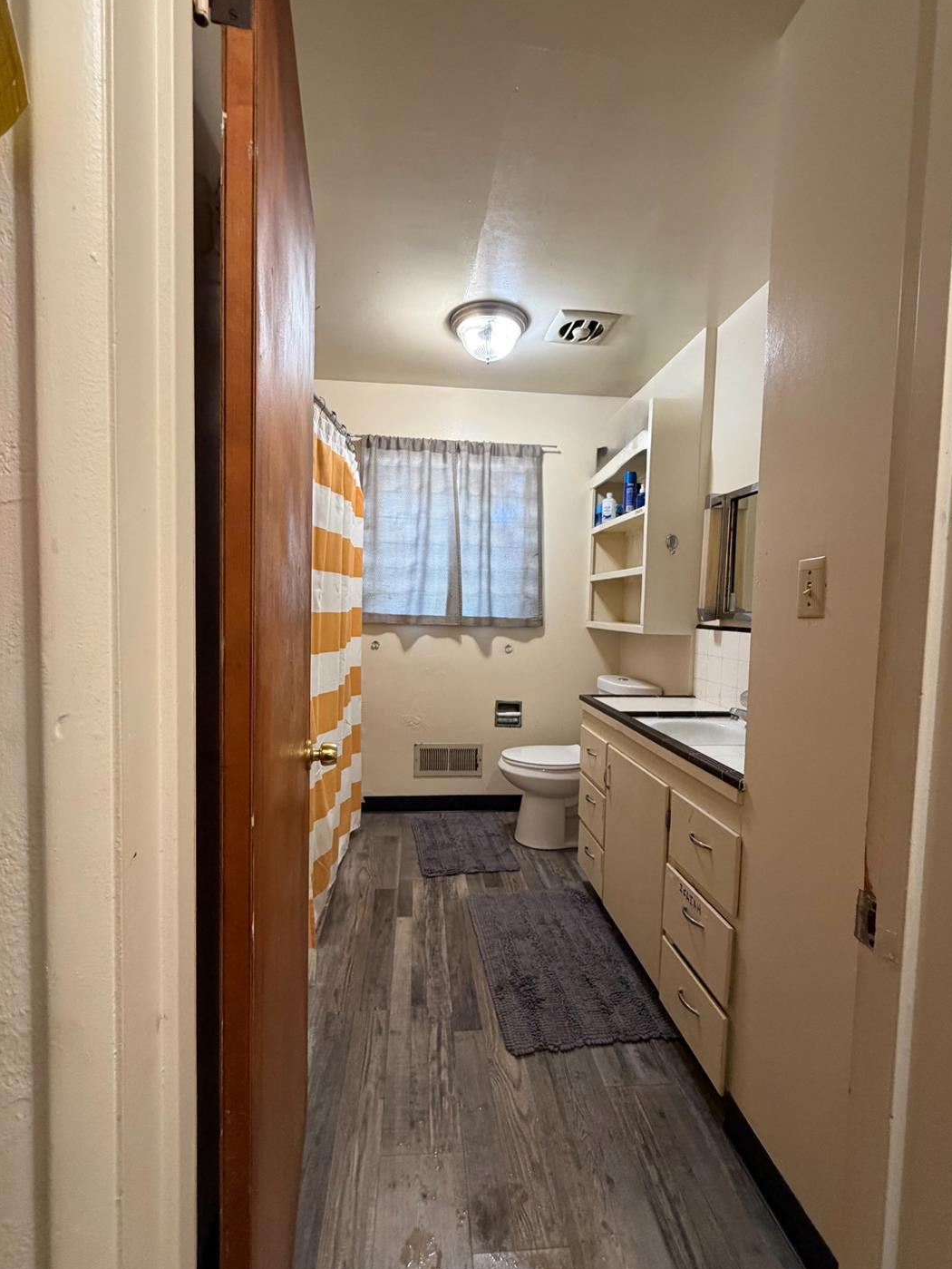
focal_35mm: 15
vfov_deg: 98.2
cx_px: 465
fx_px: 550
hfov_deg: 81.8
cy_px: 641
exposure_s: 1/60
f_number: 2.2
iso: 400
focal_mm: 2.22
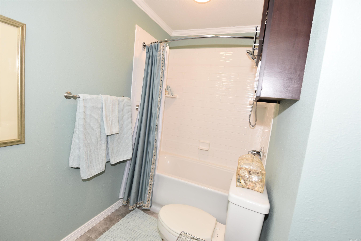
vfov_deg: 73.8
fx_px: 160
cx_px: 180
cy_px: 120
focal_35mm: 16
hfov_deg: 96.7
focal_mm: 16
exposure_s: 1/100
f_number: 5
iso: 800
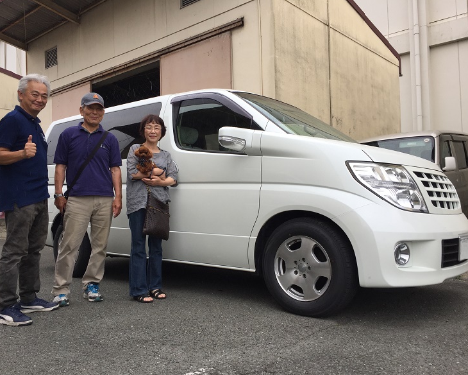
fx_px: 429
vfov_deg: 47.1
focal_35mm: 31
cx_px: 212
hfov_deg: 57.1
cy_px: 189
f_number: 2.2
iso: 32
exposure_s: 1/286
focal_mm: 4.15
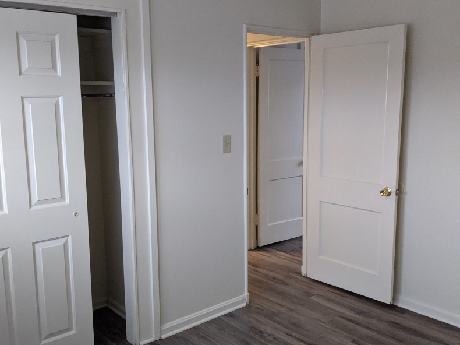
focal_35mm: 35
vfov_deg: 40.7
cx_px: 199
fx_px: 465
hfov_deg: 52.5
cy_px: 181
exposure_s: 1/40
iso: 749
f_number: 1.8
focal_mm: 4.44
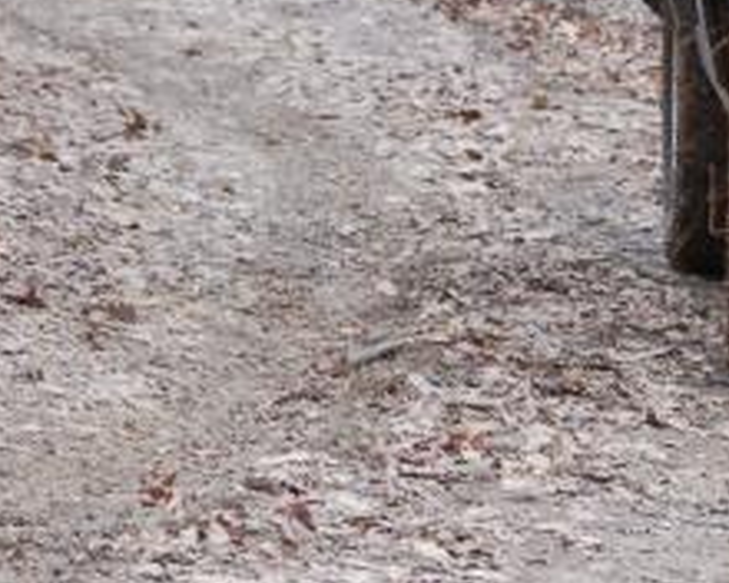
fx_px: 9040
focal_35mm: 419
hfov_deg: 4.6
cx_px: 1183
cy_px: -123
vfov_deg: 3.7
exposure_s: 1/30
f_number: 7.1
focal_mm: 82
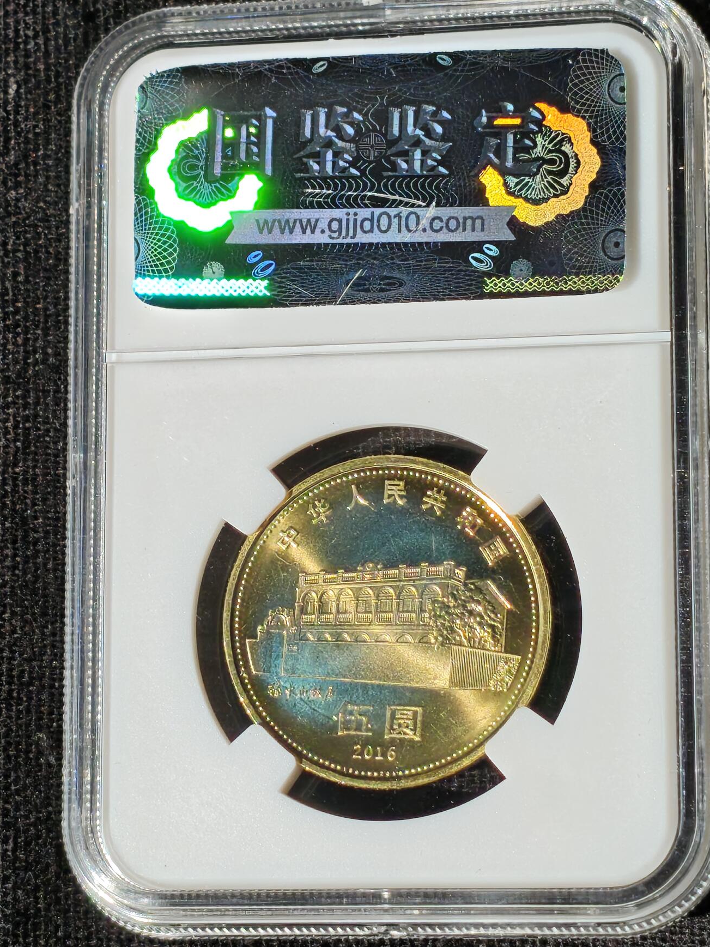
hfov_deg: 12.9
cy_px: 462
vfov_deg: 17.1
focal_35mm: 115
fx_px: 3145
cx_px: 358
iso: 50
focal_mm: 4.94
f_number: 1.5
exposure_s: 1/4306
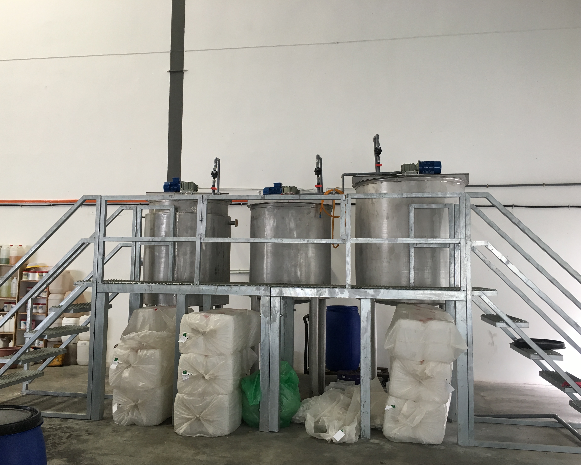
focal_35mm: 31
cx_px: 287
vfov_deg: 47.1
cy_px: 233
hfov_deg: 57.2
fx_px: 533
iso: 40
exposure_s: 1/33
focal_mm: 4.15
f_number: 2.2
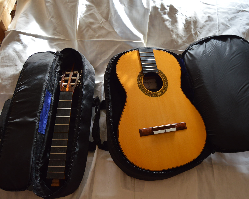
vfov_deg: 47.1
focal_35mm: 31
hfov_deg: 57.1
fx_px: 228
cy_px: 101
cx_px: 136
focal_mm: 18
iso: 400
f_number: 4.5
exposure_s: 1/50
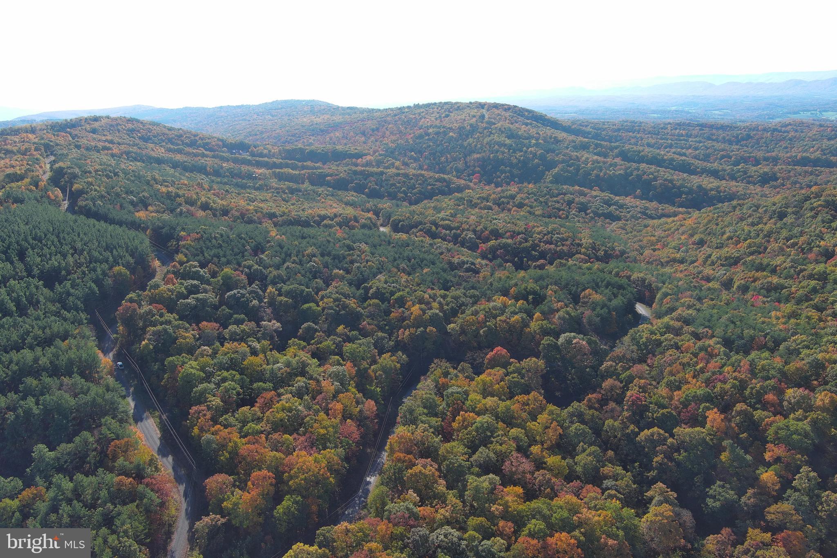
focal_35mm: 29
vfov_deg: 45.0
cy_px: 279
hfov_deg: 63.7
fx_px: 674
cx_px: 418
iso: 100
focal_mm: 10.57
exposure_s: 1/578
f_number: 2.8
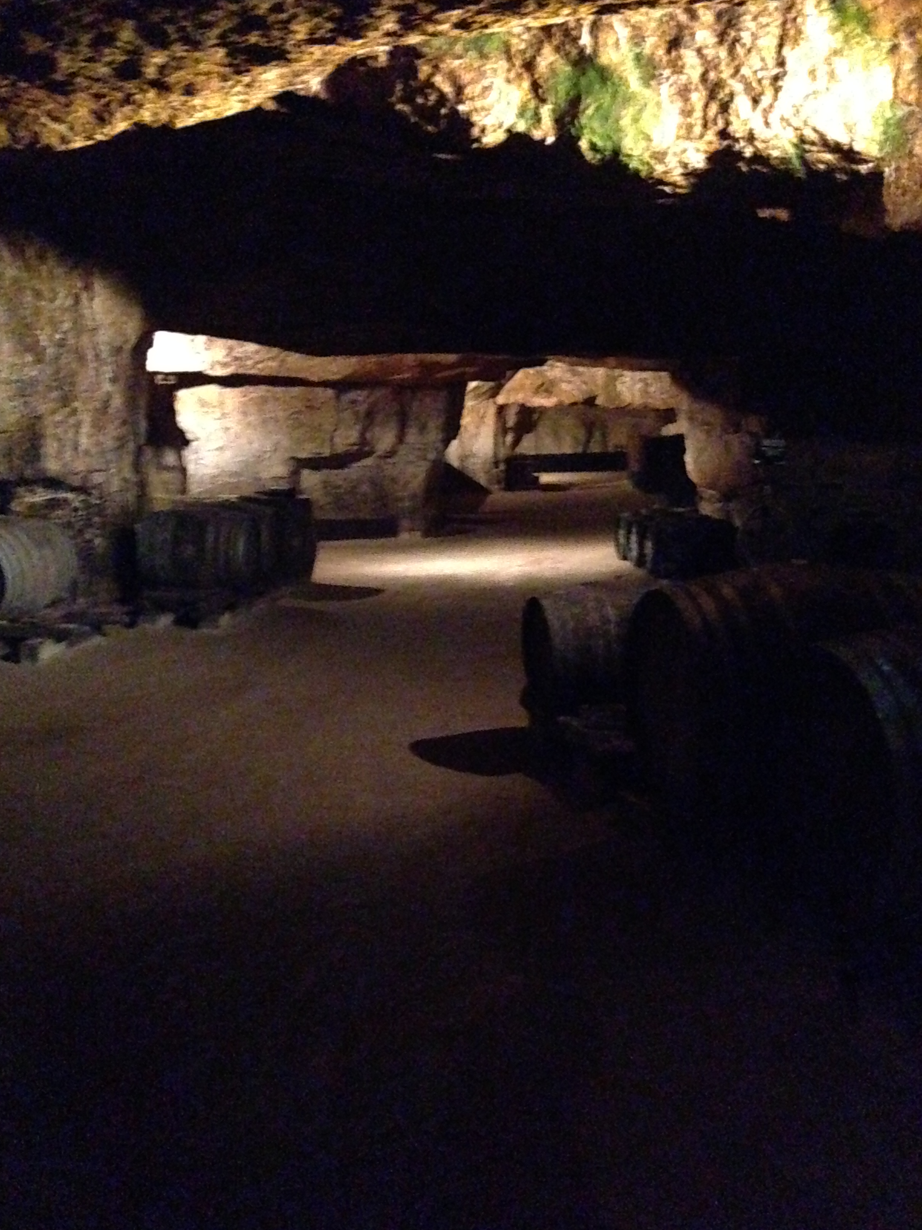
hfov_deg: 21.9
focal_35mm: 67
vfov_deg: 29.0
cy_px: 611
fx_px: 2380
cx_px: 455
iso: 3200
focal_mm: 4.12
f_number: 2.4
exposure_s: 1/15
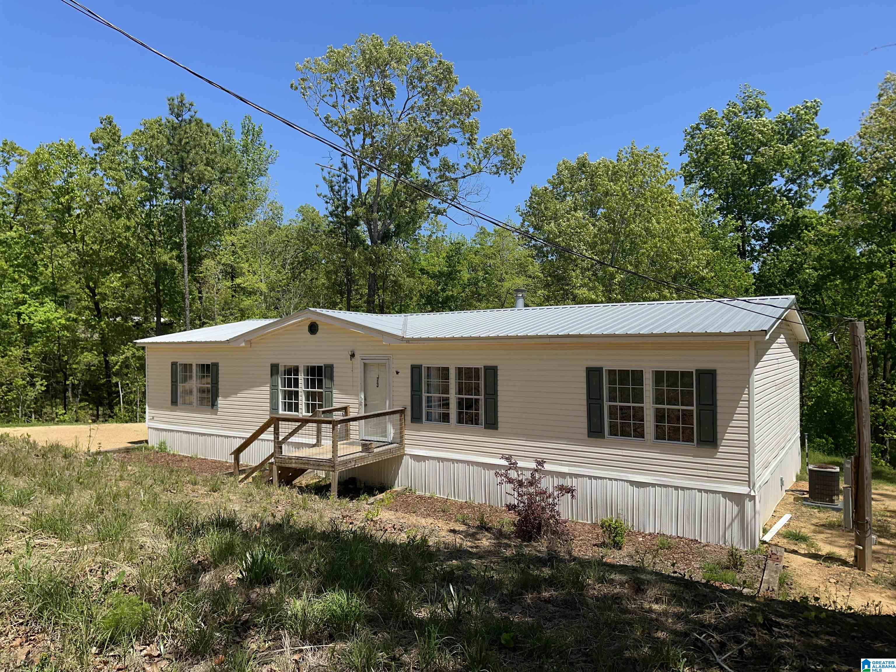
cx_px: 448
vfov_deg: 56.8
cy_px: 336
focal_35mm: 24
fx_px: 621
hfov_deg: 71.6
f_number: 1.78
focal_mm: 6.86
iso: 80
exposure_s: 1/4184
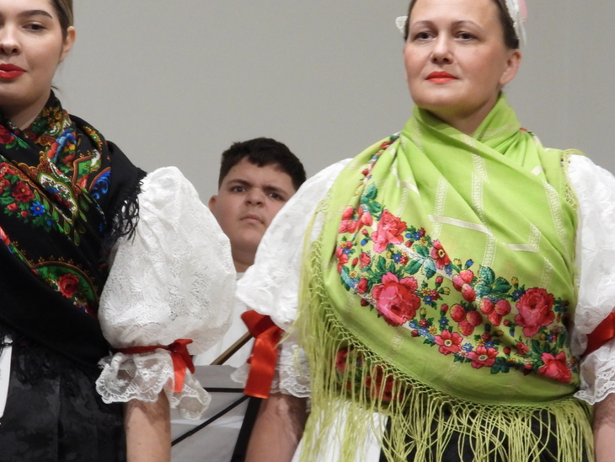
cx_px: 285
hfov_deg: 6.5
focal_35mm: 304
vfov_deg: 4.9
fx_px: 5403
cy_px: 184
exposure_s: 1/20
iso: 400
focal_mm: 33.2
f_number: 4.5
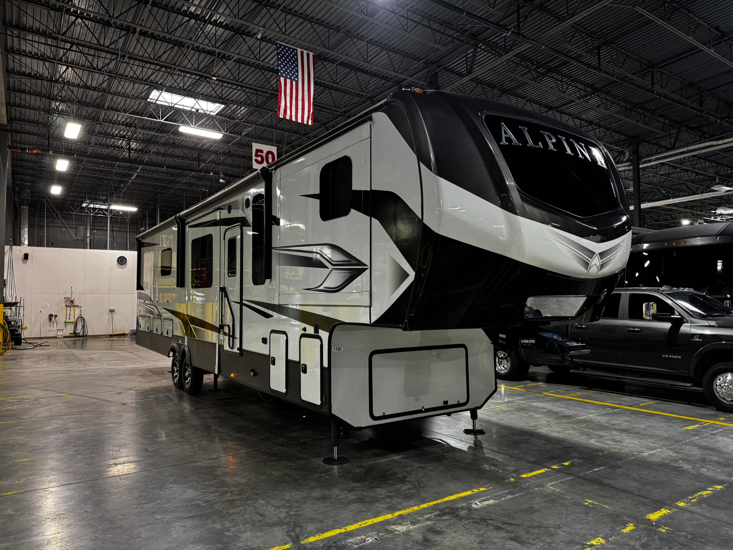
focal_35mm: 24
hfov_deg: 71.6
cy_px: 275
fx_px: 508
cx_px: 366
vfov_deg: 56.8
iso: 320
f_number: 1.78
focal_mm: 6.76
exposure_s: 1/60
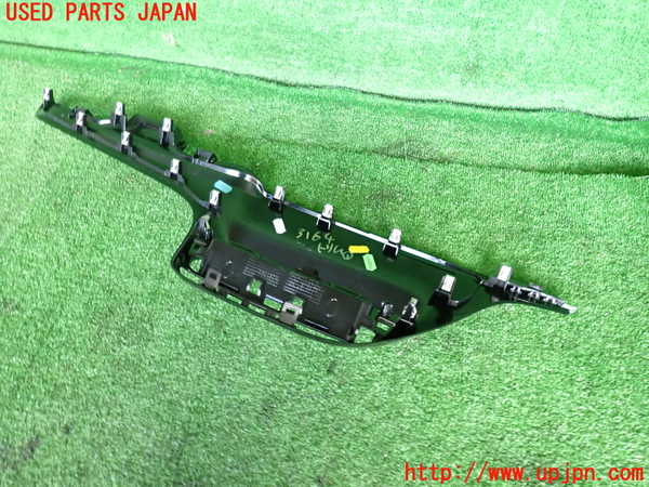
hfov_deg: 69.4
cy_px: 244
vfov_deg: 54.9
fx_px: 469
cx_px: 324
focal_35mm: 25
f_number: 2
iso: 320
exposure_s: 1/30
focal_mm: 4.5
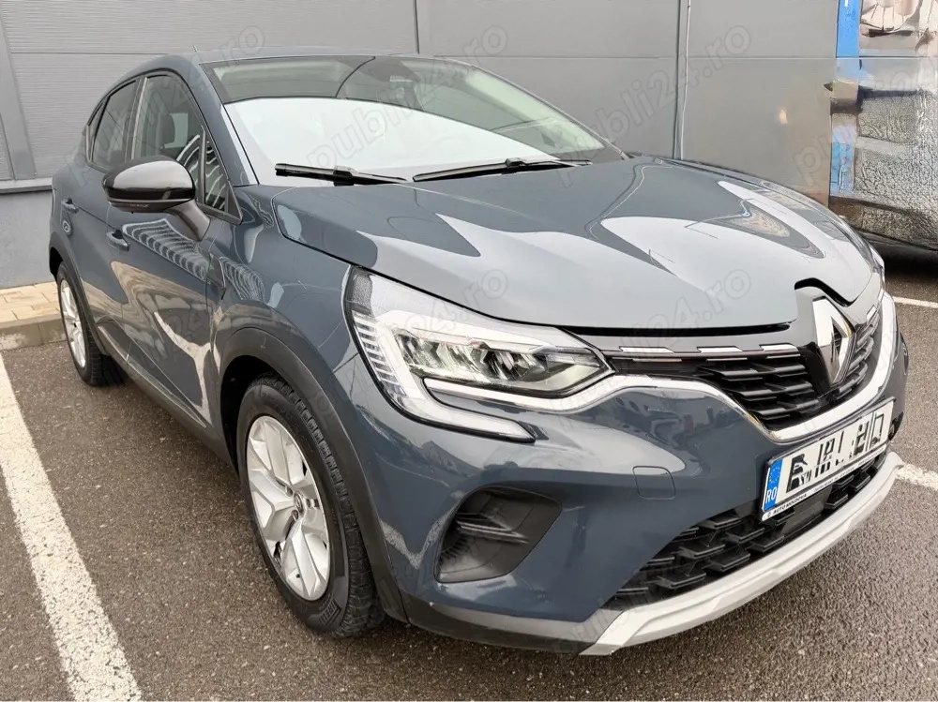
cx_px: 469
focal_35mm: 24
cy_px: 351
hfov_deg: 71.6
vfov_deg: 56.8
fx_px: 650
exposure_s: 1/385
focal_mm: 6.76
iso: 100
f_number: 1.78
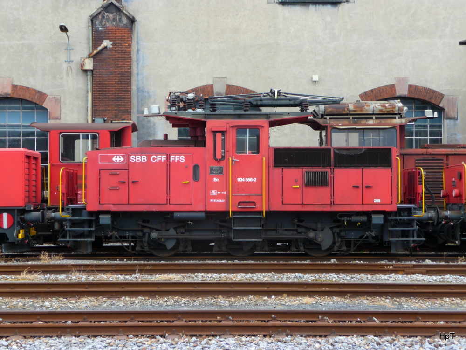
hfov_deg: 23.3
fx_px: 1131
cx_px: 233
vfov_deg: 17.6
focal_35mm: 84
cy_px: 175
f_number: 4.7
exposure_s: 1/60
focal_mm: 14.2
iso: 100
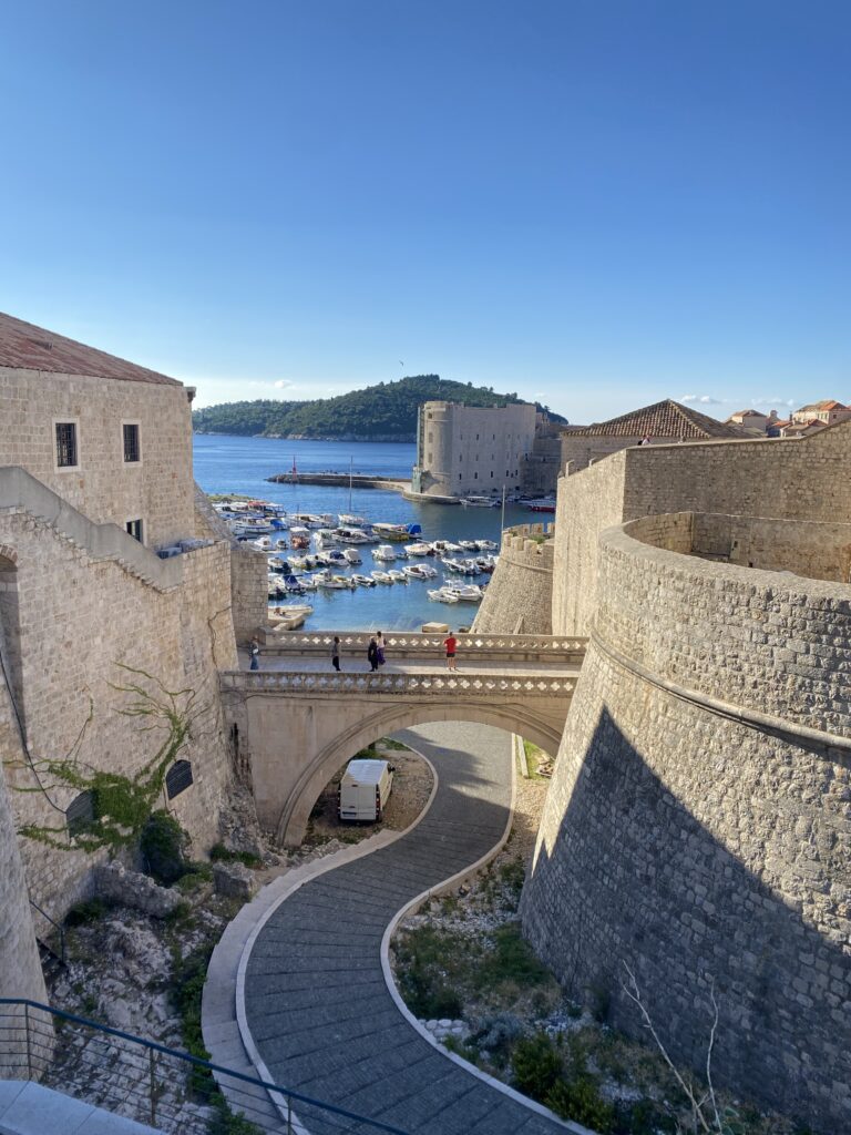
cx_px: 426
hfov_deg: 53.1
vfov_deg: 67.3
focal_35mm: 26
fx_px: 852
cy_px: 568
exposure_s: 1/1043
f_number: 1.8
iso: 32
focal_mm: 4.25
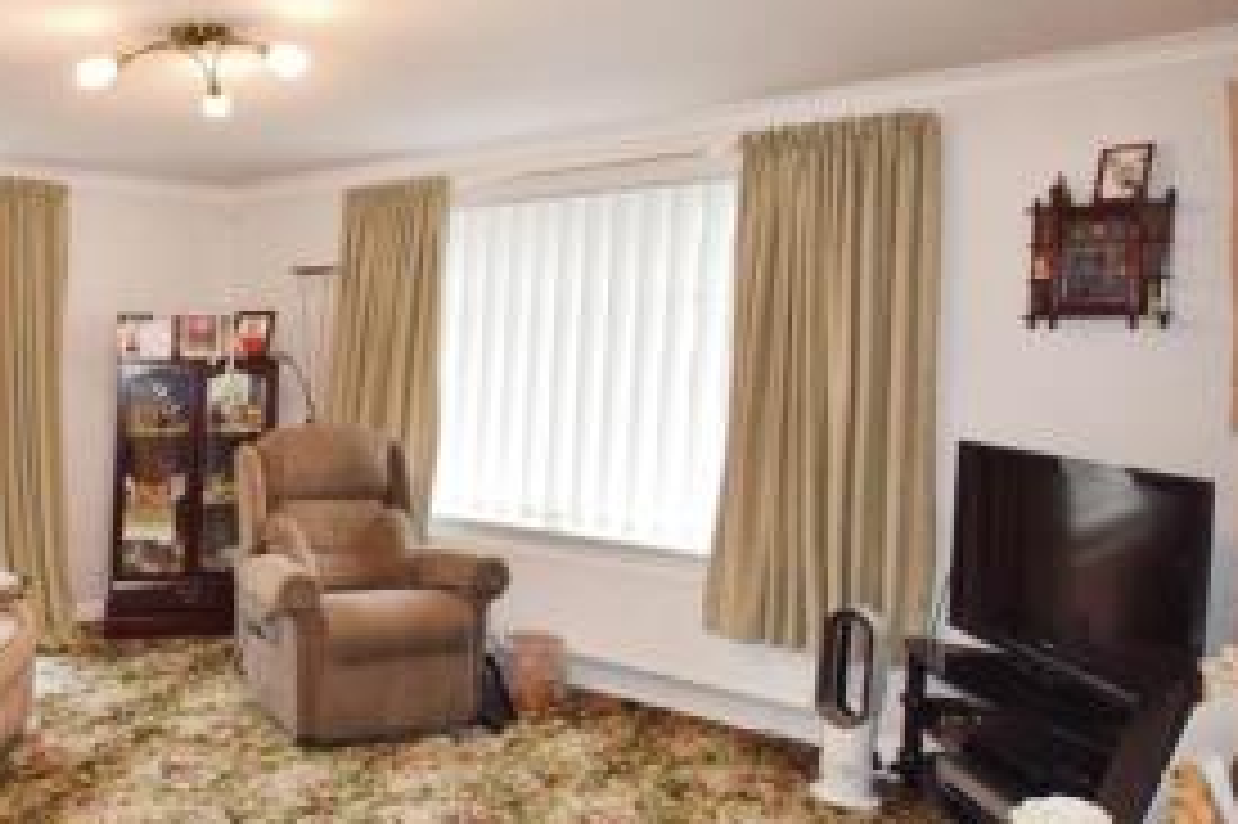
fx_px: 894
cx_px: 252
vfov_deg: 47.4
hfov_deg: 63.6
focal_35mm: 26
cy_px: 633
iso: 800
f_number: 4.5
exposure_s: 1/80
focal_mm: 10
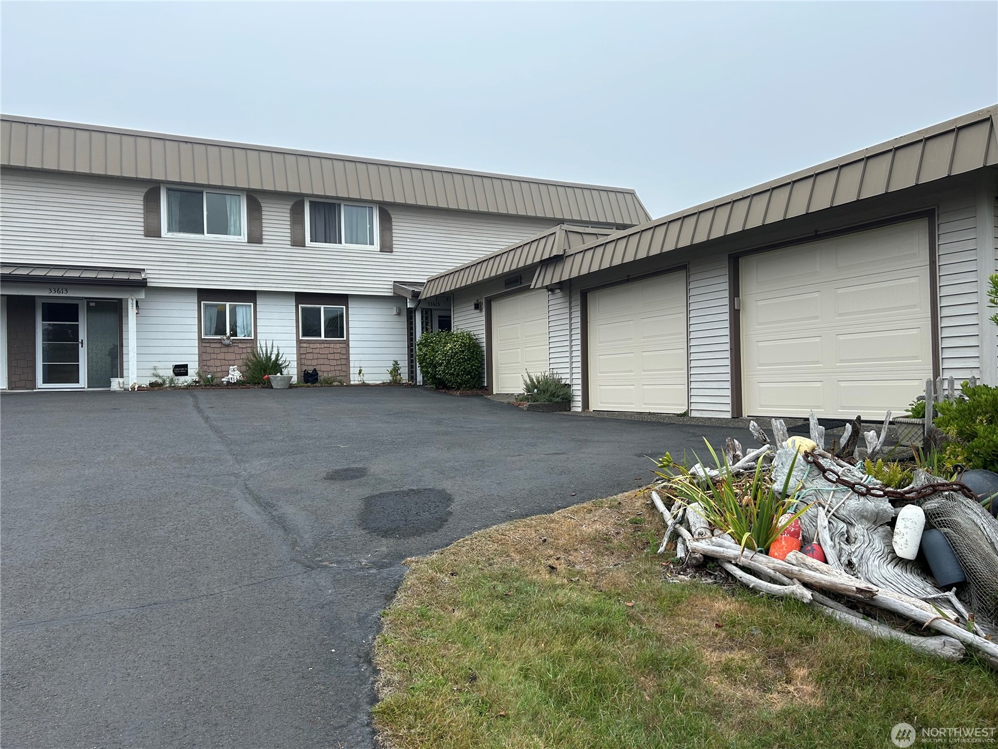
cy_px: 374
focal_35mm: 26
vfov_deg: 53.1
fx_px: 750
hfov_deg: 67.3
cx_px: 499
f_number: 1.5
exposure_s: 1/1224
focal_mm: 5.7
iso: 50
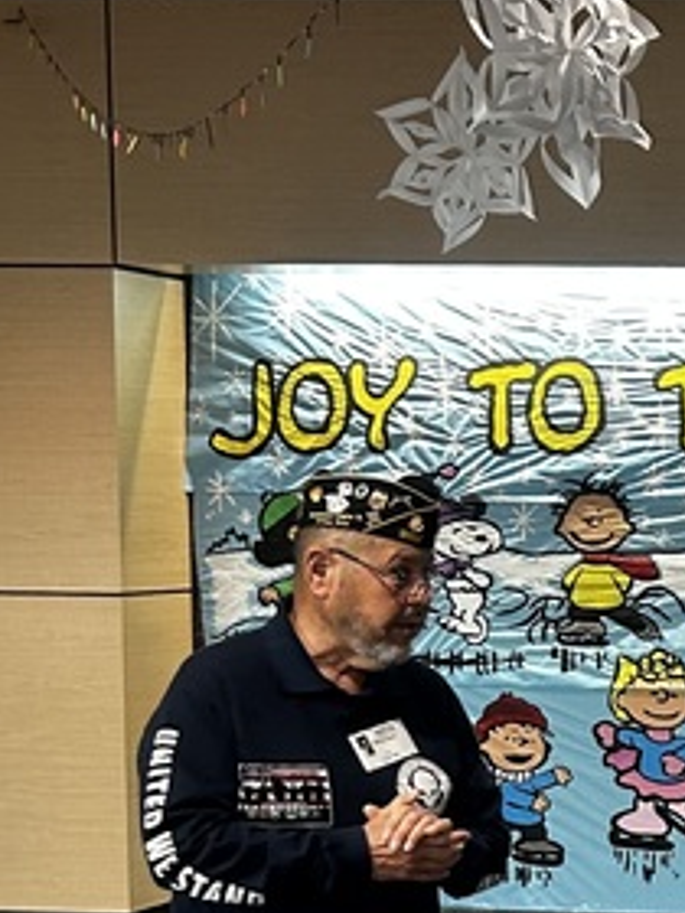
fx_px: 2507
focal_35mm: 95
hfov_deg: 14.1
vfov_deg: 20.4
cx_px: 1171
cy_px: 717
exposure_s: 1/60
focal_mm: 5.7
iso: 160
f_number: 1.5
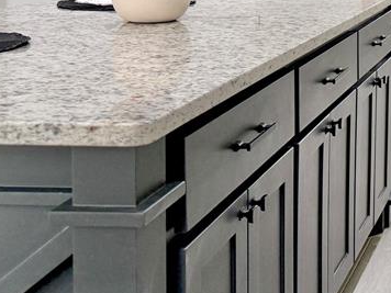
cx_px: 552
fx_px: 779
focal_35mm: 69
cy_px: -50
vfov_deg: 20.1
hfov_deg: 23.6
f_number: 1.78
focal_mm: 6.76
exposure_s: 1/120
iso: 250
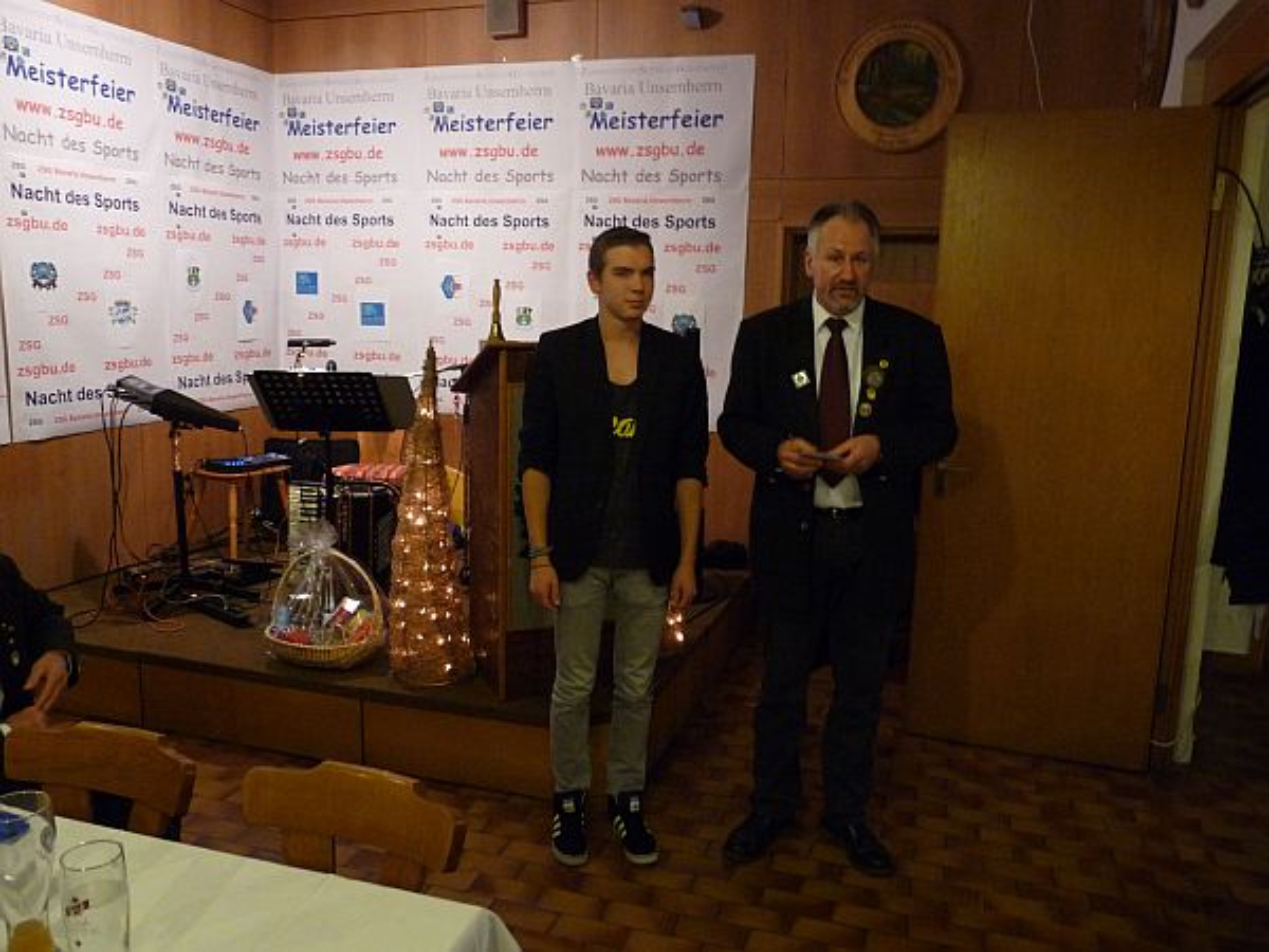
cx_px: 634
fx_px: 990
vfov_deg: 51.4
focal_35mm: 27
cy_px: 476
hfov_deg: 65.3
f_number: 2.8
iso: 400
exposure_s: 1/10
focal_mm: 4.8
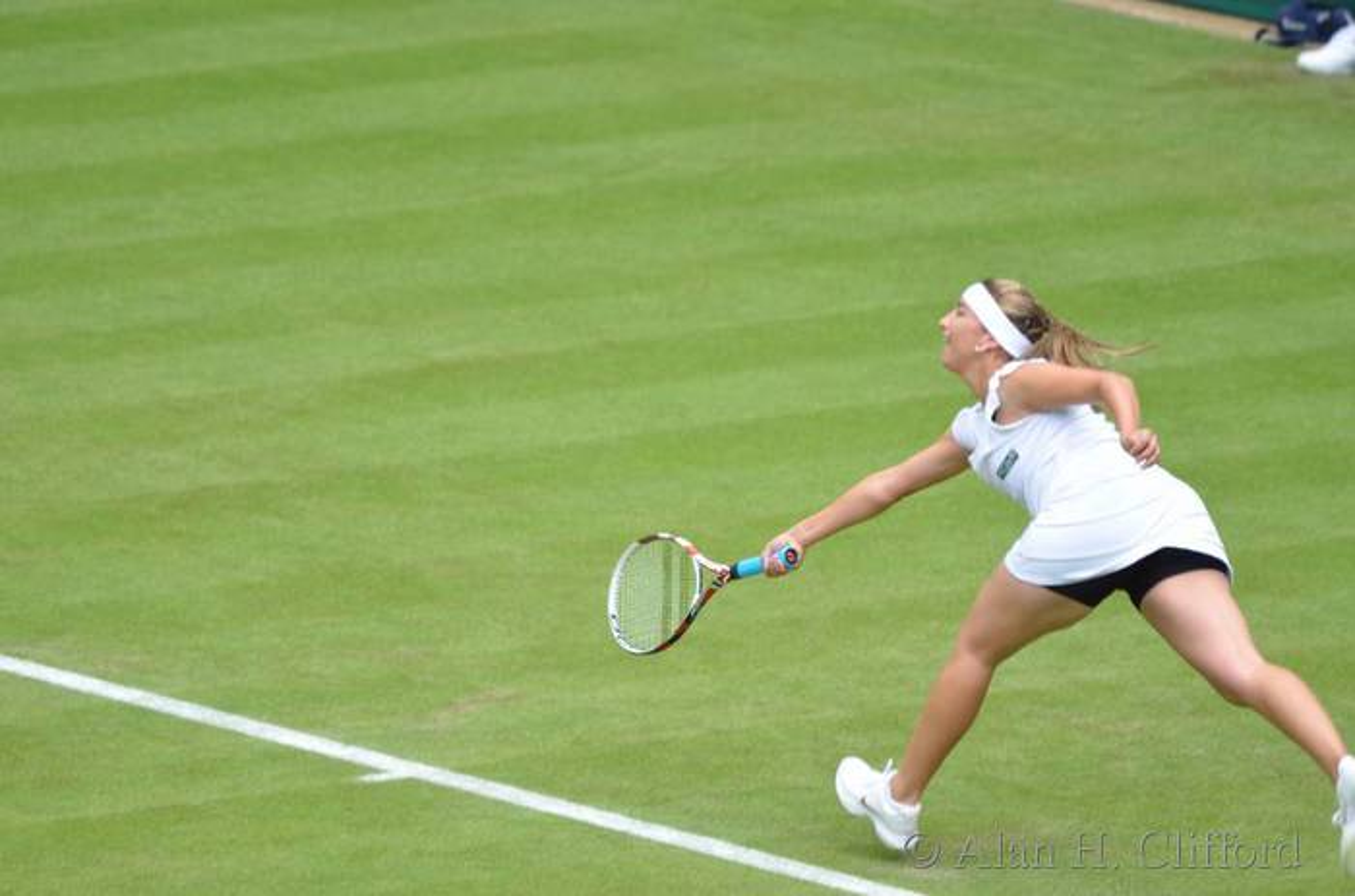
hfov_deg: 3.4
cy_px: 448
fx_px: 22527
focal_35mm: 600
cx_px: 678
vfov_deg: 2.3
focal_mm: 400
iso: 450
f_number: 5.6
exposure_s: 1/500
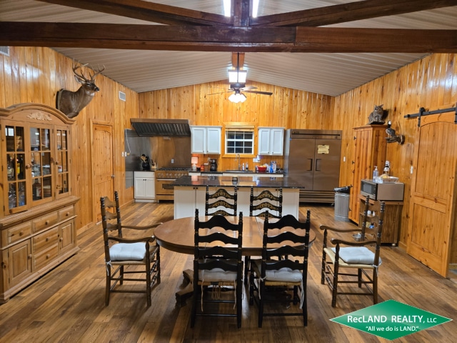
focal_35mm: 23
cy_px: 172
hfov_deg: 73.9
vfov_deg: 58.9
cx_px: 228
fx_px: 304
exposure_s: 1/120
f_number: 1.8
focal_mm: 5.4
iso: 250
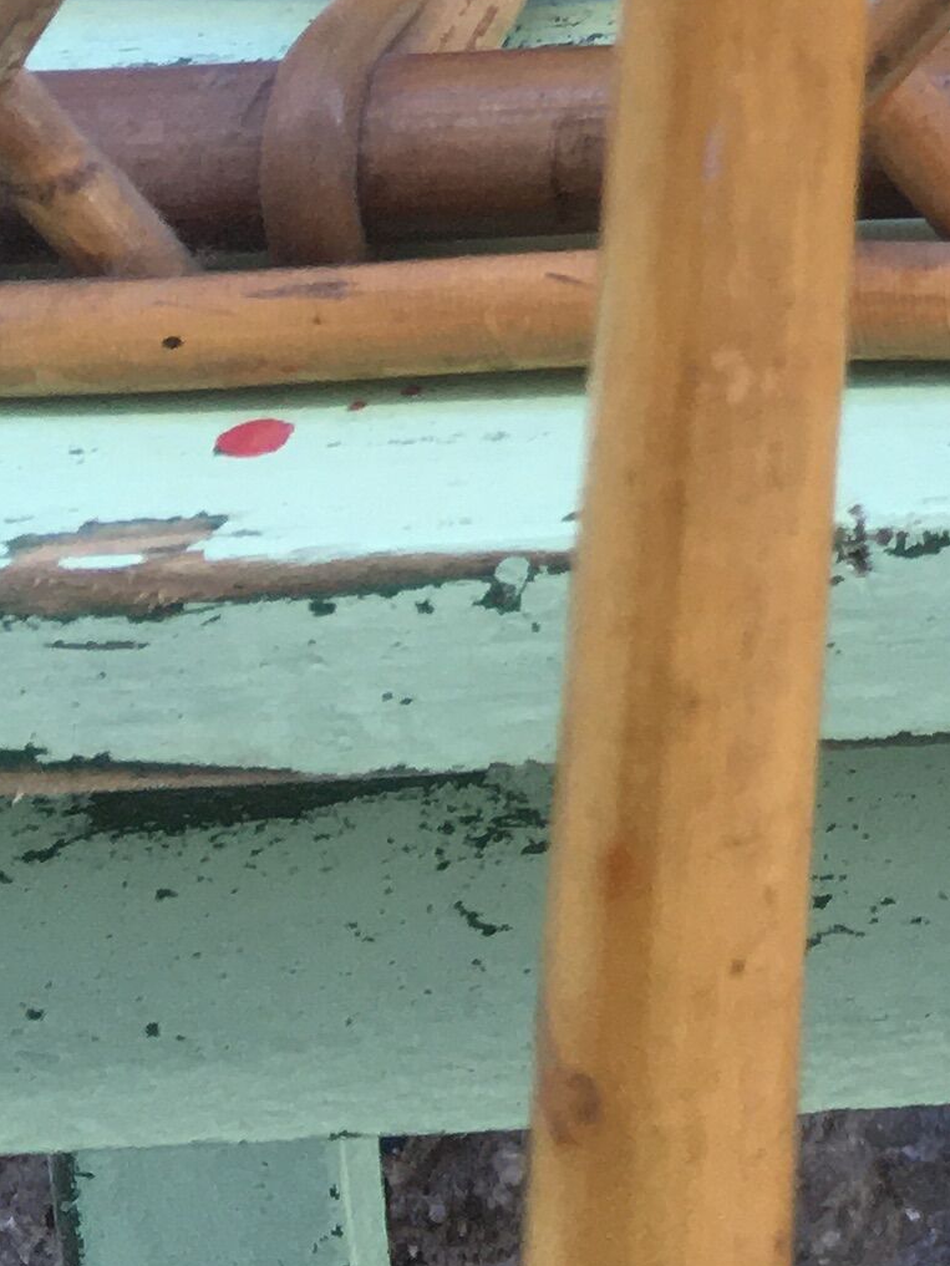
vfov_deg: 14.6
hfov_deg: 11.8
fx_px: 4207
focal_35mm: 115
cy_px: -1149
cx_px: 1742
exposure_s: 1/100
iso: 40
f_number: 2.2
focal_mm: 4.15
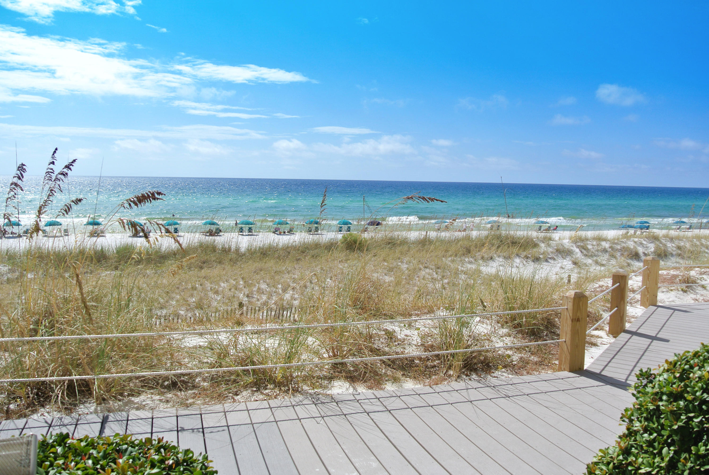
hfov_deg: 60.2
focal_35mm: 31
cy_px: 238
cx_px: 354
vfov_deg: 42.4
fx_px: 611
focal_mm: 11.8
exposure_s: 1/800
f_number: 5
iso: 100
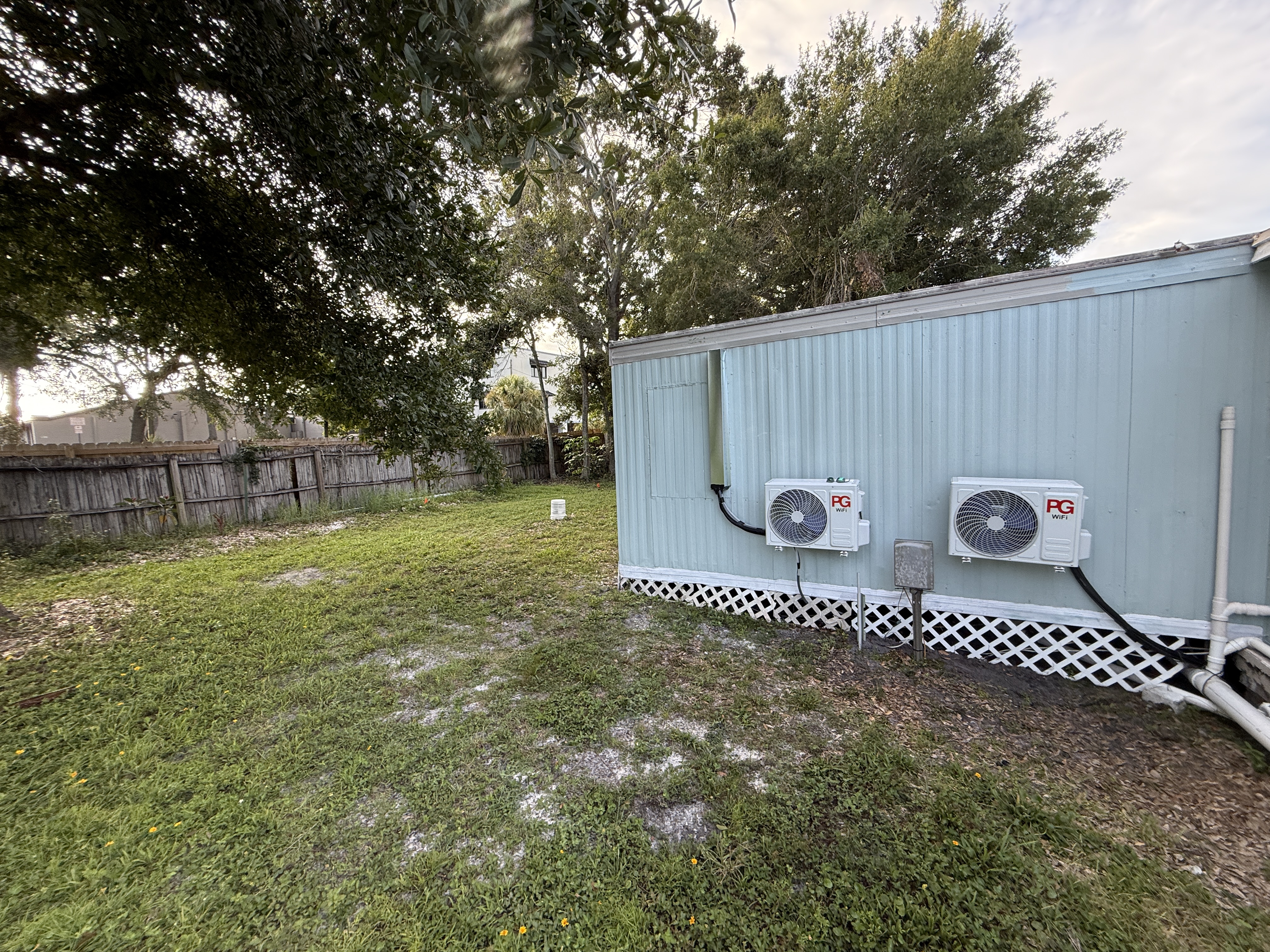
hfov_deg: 102.1
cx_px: 635
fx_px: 514
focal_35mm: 14
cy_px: 476
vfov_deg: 85.7
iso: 64
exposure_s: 1/148
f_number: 2.2
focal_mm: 2.22
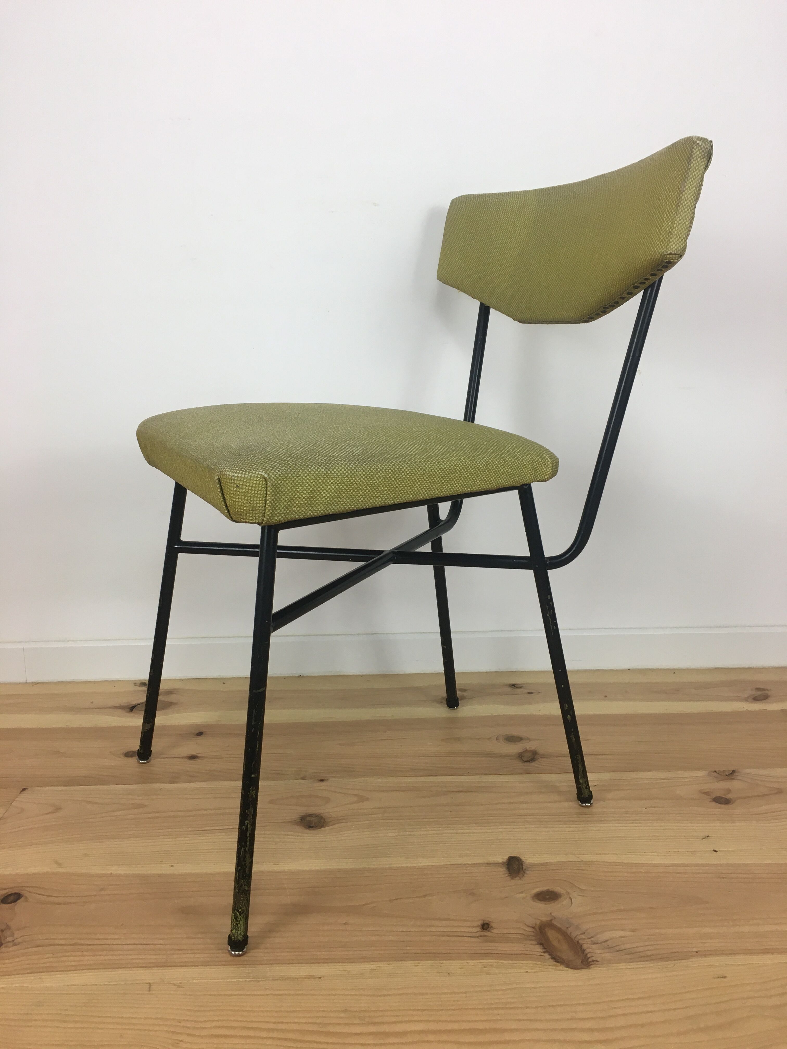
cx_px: 394
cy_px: 524
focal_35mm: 29
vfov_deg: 61.7
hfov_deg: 48.2
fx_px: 879
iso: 25
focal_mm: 4.15
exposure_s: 1/33
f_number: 2.2
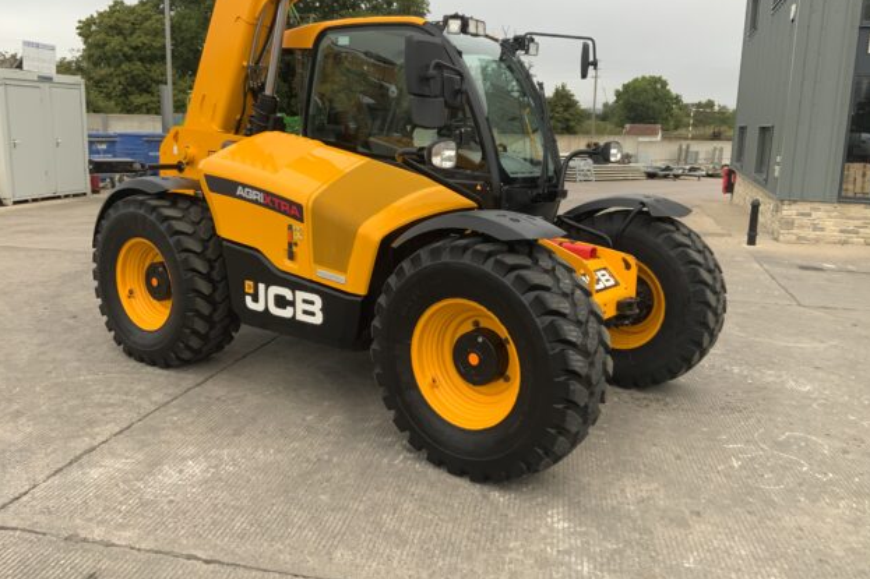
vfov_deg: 42.3
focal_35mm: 31
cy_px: 271
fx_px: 749
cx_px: 441
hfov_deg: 60.3
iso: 16
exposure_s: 1/158
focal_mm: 3
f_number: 1.8
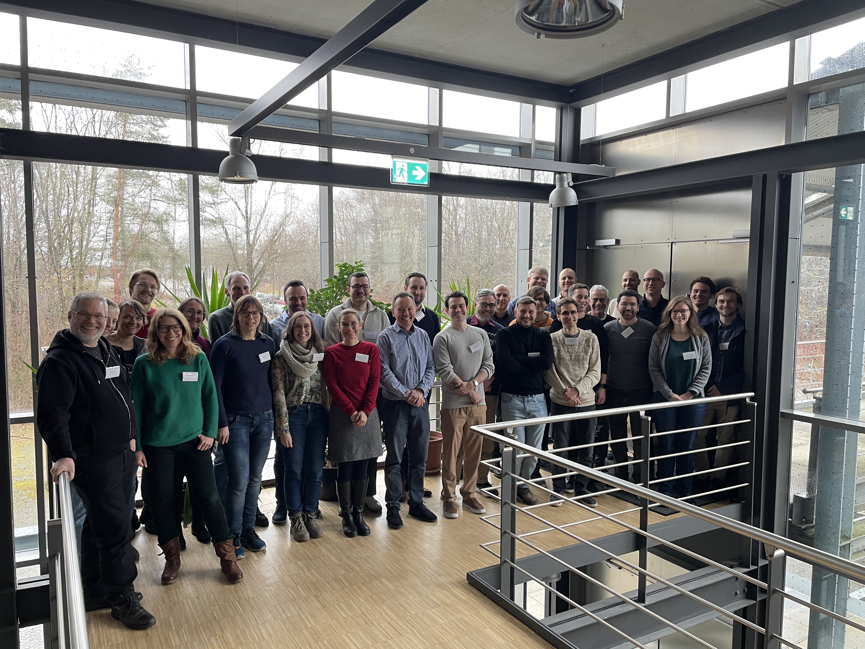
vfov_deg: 53.1
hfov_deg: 67.3
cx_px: 432
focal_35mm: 26
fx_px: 650
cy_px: 324
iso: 64
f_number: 1.6
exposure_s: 1/50
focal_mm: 4.2
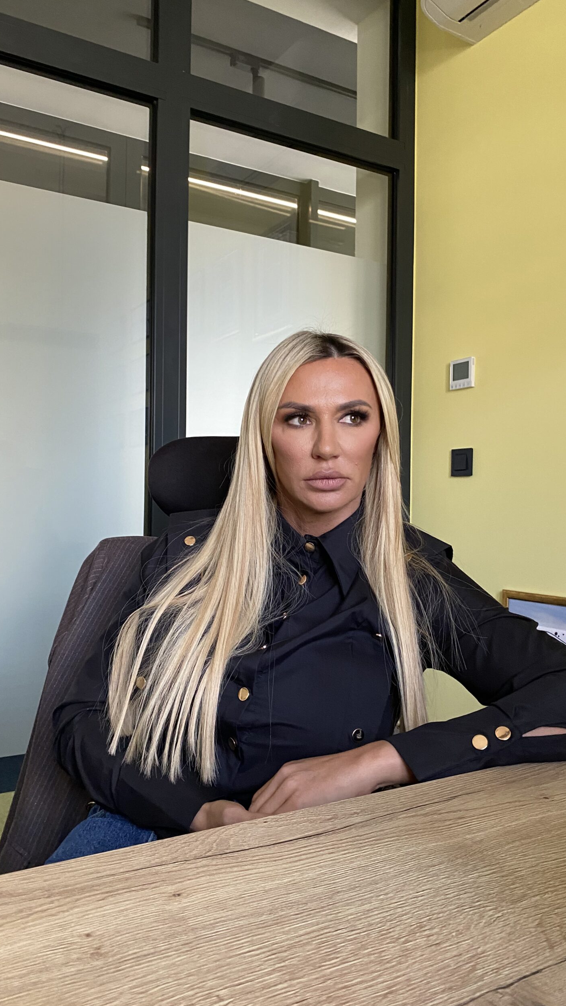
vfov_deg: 66.1
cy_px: 495
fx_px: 774
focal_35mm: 29
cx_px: 280
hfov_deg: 40.2
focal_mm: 4.25
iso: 250
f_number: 1.8
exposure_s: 1/50
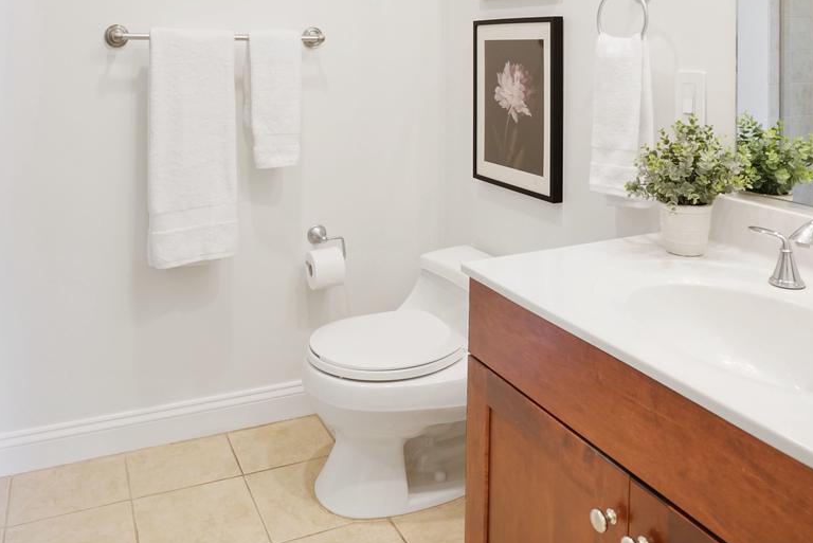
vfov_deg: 40.0
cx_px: 369
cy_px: 41
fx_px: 678
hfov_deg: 61.8
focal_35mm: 30
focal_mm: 16
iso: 1250
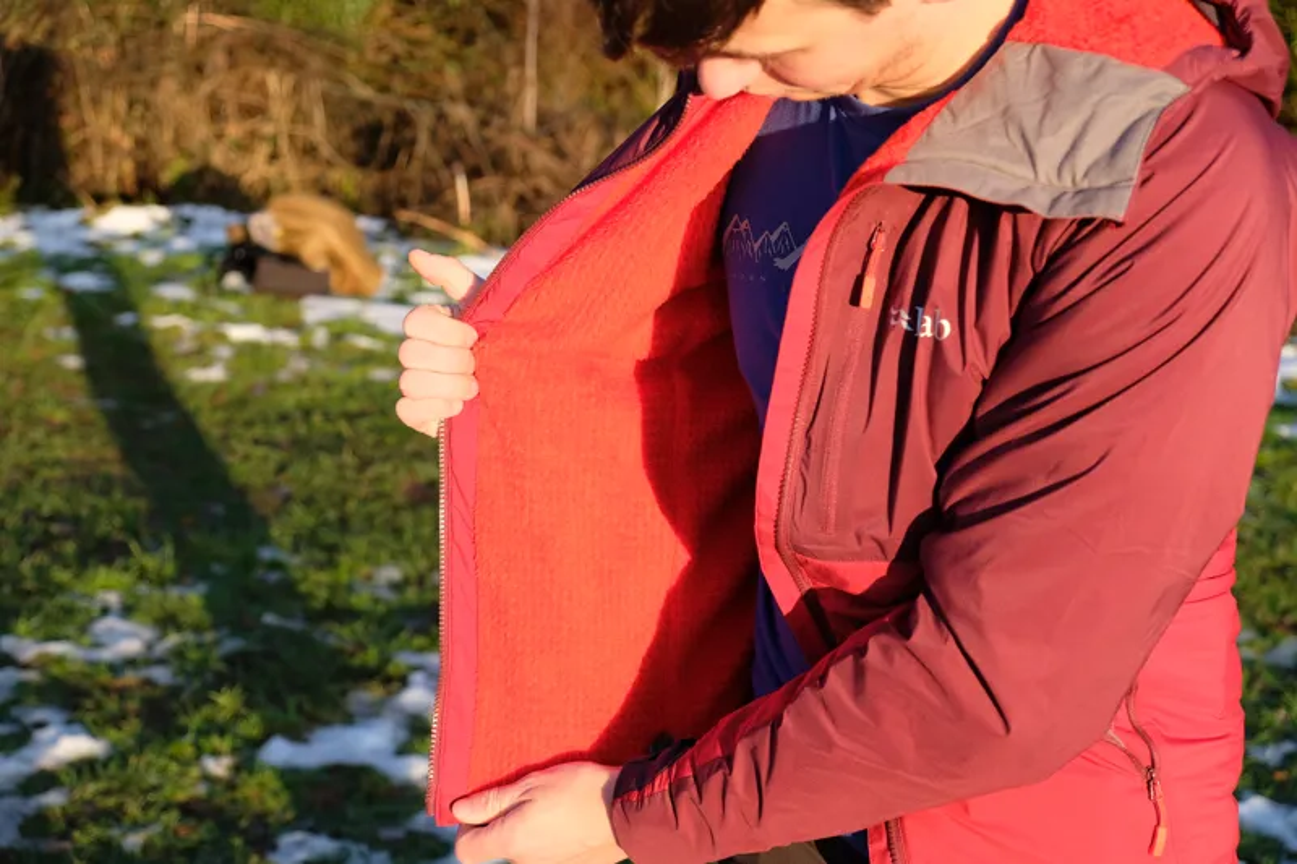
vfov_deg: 24.2
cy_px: 432
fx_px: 2017
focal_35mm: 56
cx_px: 648
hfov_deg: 35.6
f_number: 4
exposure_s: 1/500
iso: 400
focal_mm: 37.4
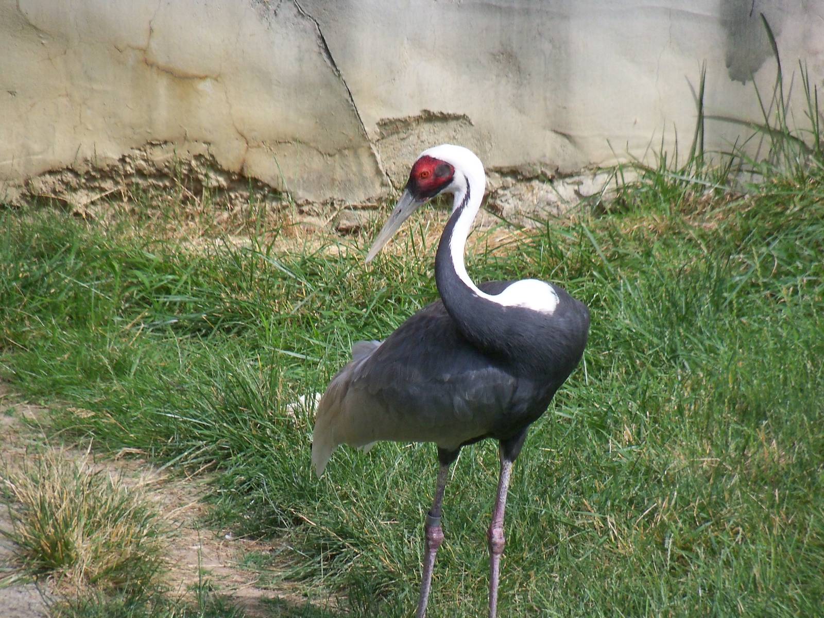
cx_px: 412
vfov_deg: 4.2
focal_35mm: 350
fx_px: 8331
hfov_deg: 5.7
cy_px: 309
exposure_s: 1/800
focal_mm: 62
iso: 200
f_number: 4.8
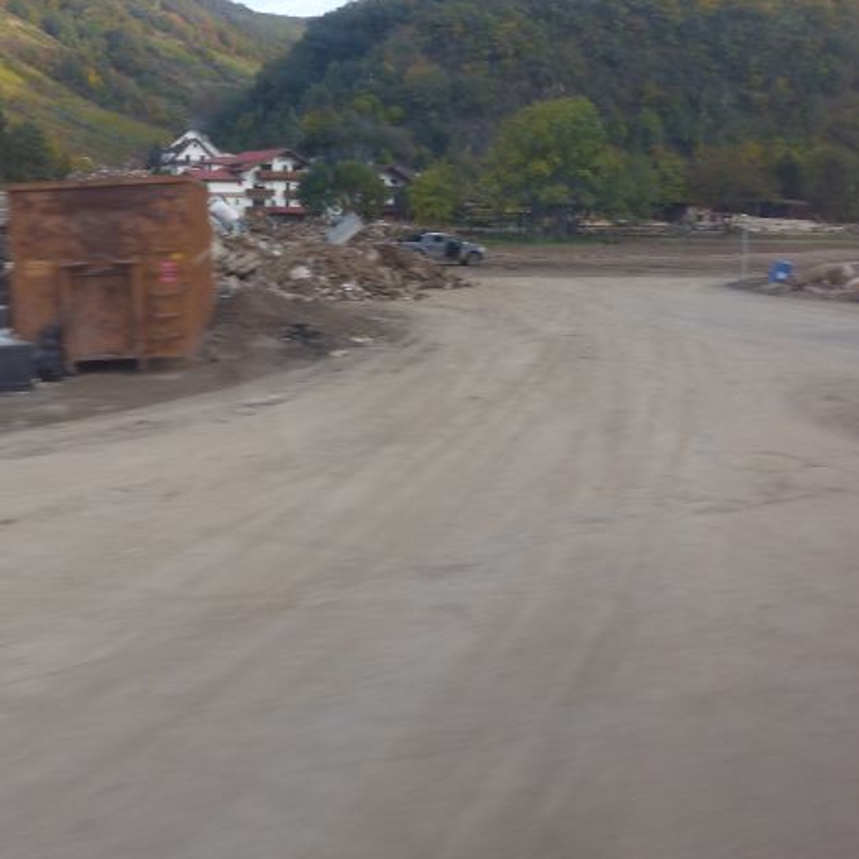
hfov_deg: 42.4
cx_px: 207
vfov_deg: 43.6
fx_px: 1067
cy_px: 334
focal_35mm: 38
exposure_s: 1/125
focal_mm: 4.5
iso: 100
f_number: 3.5
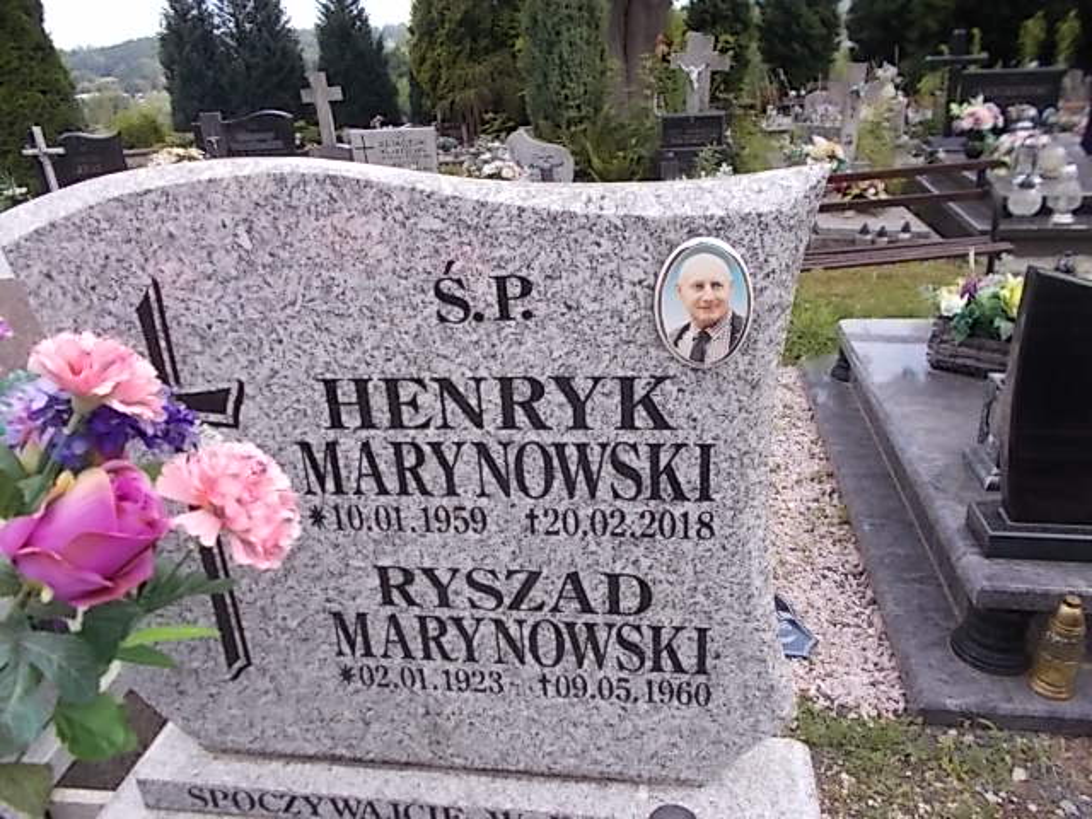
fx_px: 820
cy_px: 410
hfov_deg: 67.3
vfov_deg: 53.1
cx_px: 546
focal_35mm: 26
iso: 80
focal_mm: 4.6
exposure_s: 1/250
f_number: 3.2
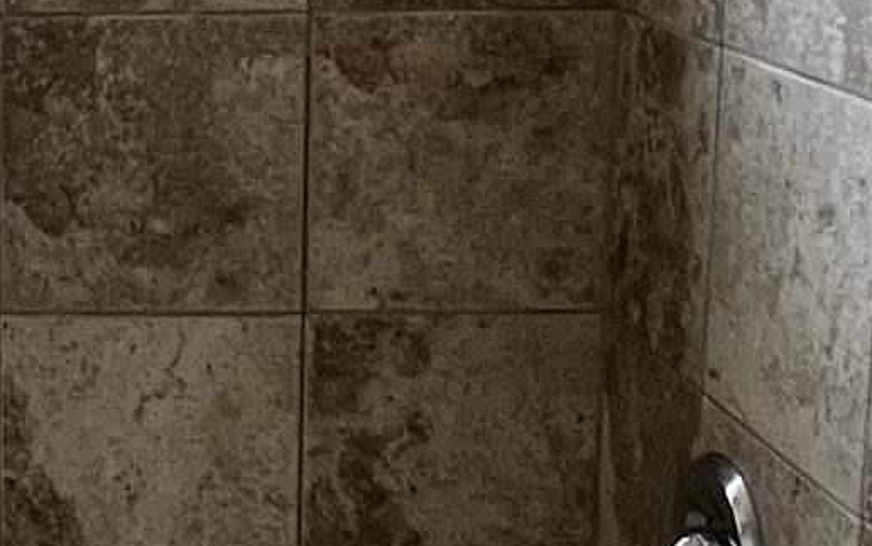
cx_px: -204
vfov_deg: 15.8
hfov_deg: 22.9
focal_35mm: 82
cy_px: 71
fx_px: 1950
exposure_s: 1/120
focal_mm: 1.57
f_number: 1.8
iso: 250
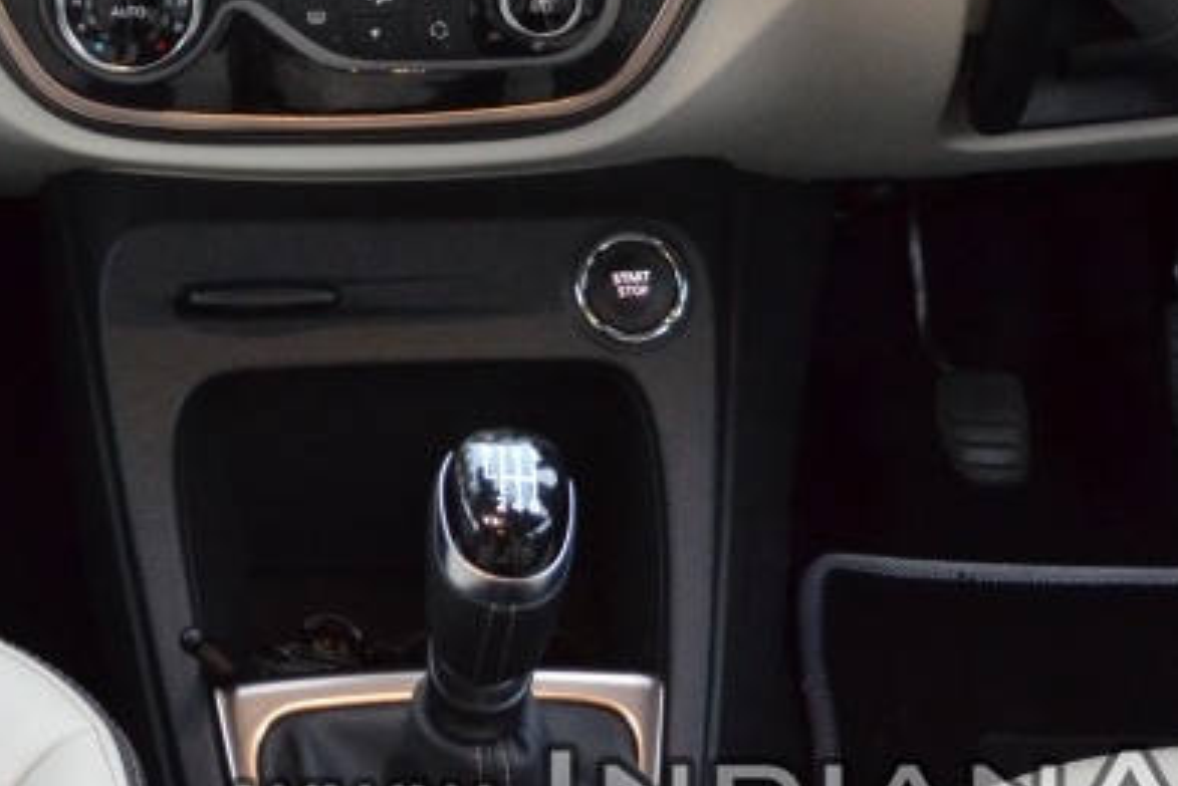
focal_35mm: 98
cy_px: -411
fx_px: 3208
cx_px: 401
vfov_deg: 13.2
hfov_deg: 20.7
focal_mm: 20
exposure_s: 1/30
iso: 1800
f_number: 3.8
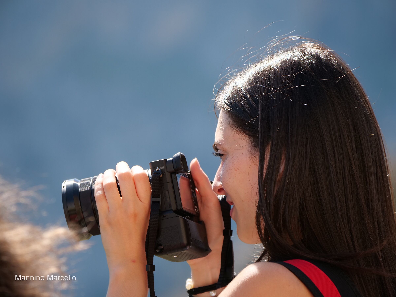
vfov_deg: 3.7
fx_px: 4576
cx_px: 198
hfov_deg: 5.0
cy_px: 148
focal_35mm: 400
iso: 400
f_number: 4
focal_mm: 200
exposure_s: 1/1300
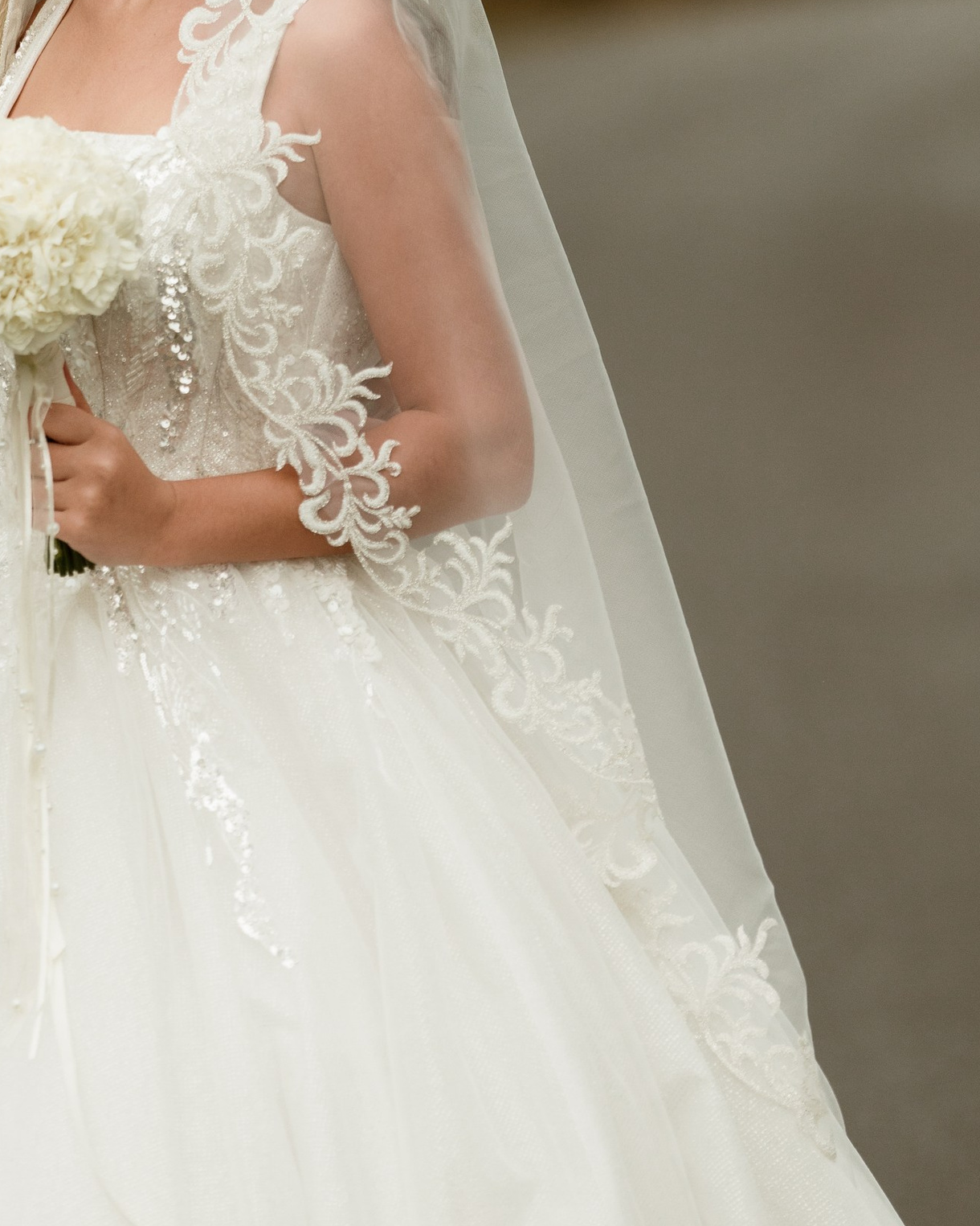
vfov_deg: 5.7
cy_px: 141
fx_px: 12254
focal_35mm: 338
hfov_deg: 4.6
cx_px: 49
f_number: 2.8
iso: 640
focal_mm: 143
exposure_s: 1/2000
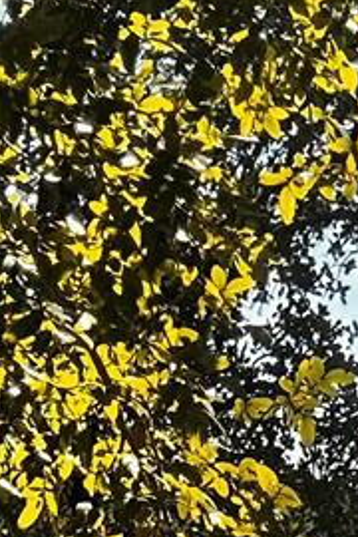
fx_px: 3058
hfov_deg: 6.7
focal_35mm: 205
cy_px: 1219
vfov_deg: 9.2
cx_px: 444
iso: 50
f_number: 1.5
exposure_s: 1/1934
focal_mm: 5.7
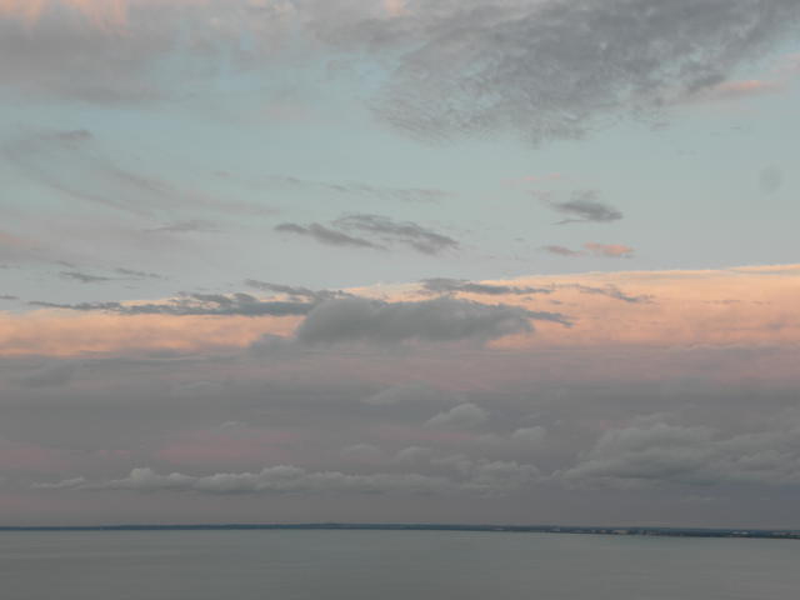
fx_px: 1456
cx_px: 400
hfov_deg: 30.7
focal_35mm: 63
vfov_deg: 23.3
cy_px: 300
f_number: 3.7
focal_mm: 11.39
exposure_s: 1/60
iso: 80
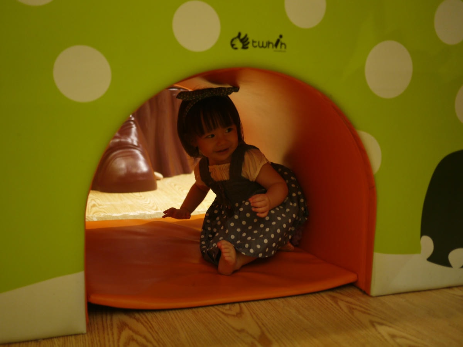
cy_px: 174
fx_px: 535
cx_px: 232
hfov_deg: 46.8
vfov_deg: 36.0
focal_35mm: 40
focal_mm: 20
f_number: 1.7
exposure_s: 1/60
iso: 250
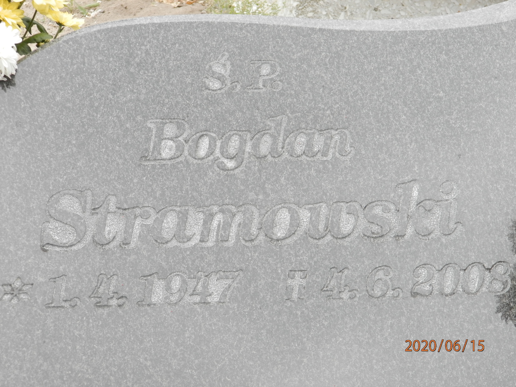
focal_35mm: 153
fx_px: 2281
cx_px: 258
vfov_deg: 9.7
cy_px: 194
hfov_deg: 12.9
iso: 125
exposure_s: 1/200
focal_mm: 27.4
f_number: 4.9
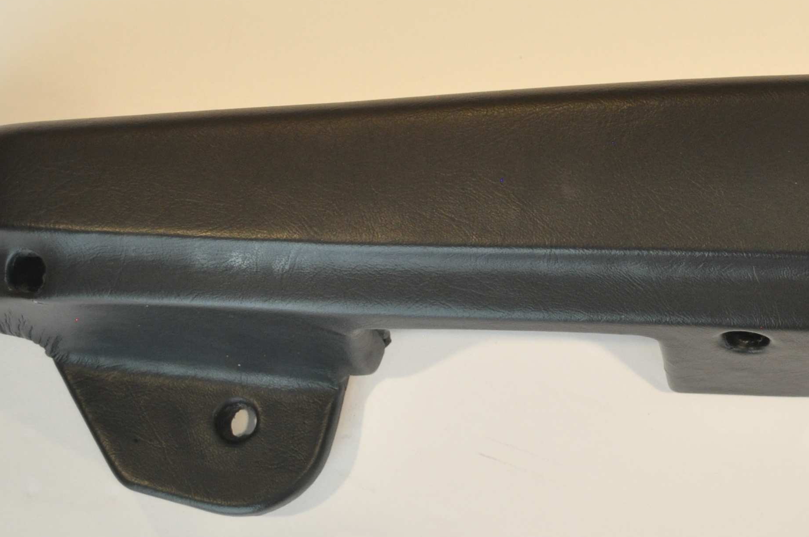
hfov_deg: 25.0
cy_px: 128
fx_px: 1728
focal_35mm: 77
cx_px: 831
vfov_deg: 17.6
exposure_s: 1/30
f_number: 3.8
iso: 800
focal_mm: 22
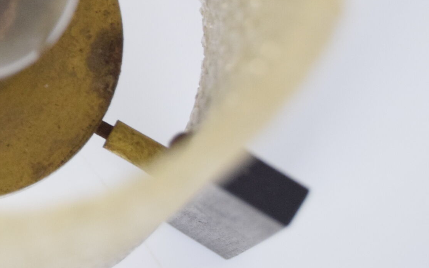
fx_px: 2647
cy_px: -110
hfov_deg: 9.2
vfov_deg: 5.8
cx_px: -44
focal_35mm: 226
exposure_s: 1/160
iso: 1600
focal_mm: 55
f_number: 6.3
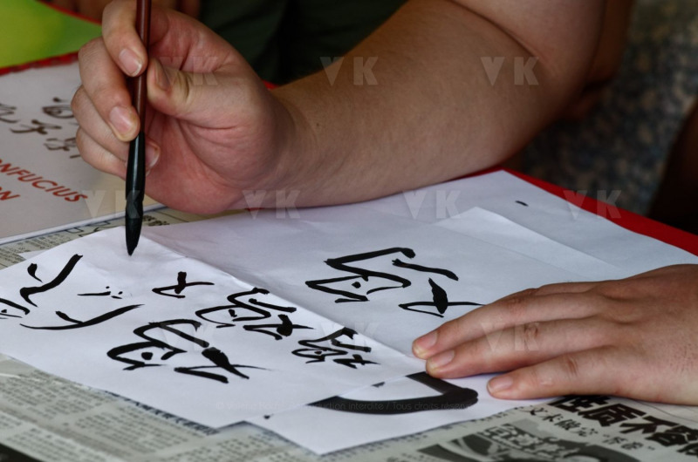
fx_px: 5660
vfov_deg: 4.7
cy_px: 231
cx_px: 349
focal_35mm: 292
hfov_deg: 7.1
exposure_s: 1/160
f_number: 8
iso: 200
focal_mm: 195
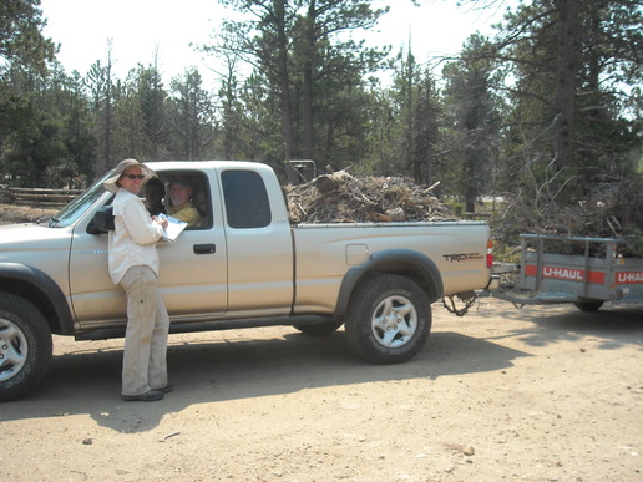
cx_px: 323
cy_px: 249
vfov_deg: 37.7
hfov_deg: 49.0
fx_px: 706
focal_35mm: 38
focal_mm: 5.7
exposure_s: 1/250
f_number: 5.6
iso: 109
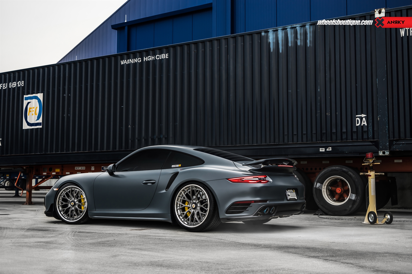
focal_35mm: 46
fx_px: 526
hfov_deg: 42.8
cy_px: 137
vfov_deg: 29.2
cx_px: 206
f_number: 6.3
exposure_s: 1/200
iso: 320
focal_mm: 46
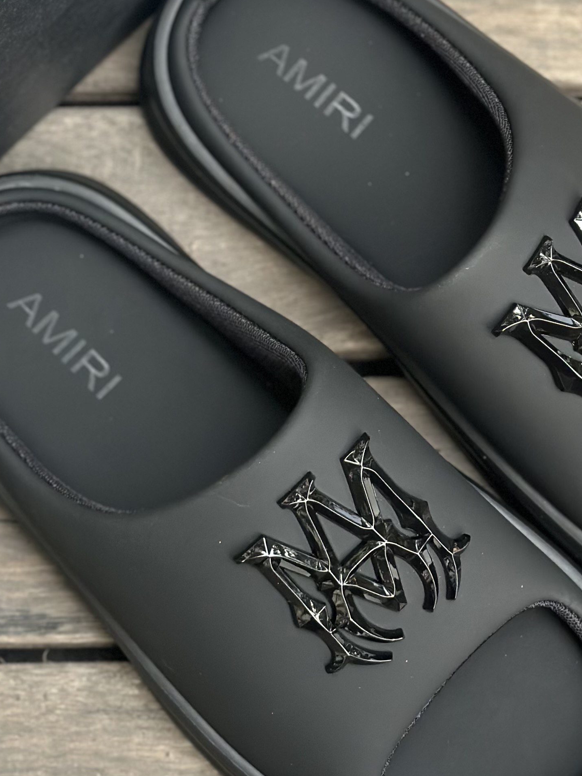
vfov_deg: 19.4
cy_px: 255
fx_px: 2264
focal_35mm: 101
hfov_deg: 14.6
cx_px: 296
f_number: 1.78
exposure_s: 1/60
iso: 125
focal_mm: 6.86
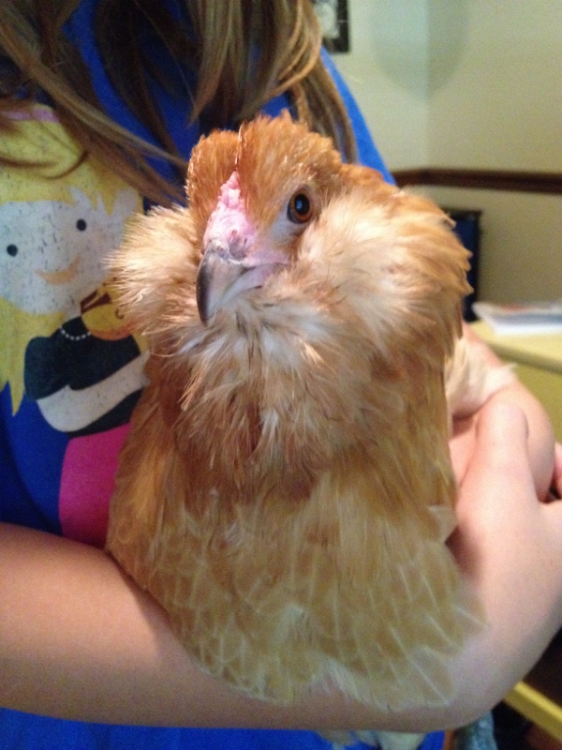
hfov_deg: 40.7
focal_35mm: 35
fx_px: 758
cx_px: 281
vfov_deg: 52.6
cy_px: 375
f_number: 2.4
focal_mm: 4.28
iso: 800
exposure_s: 1/15
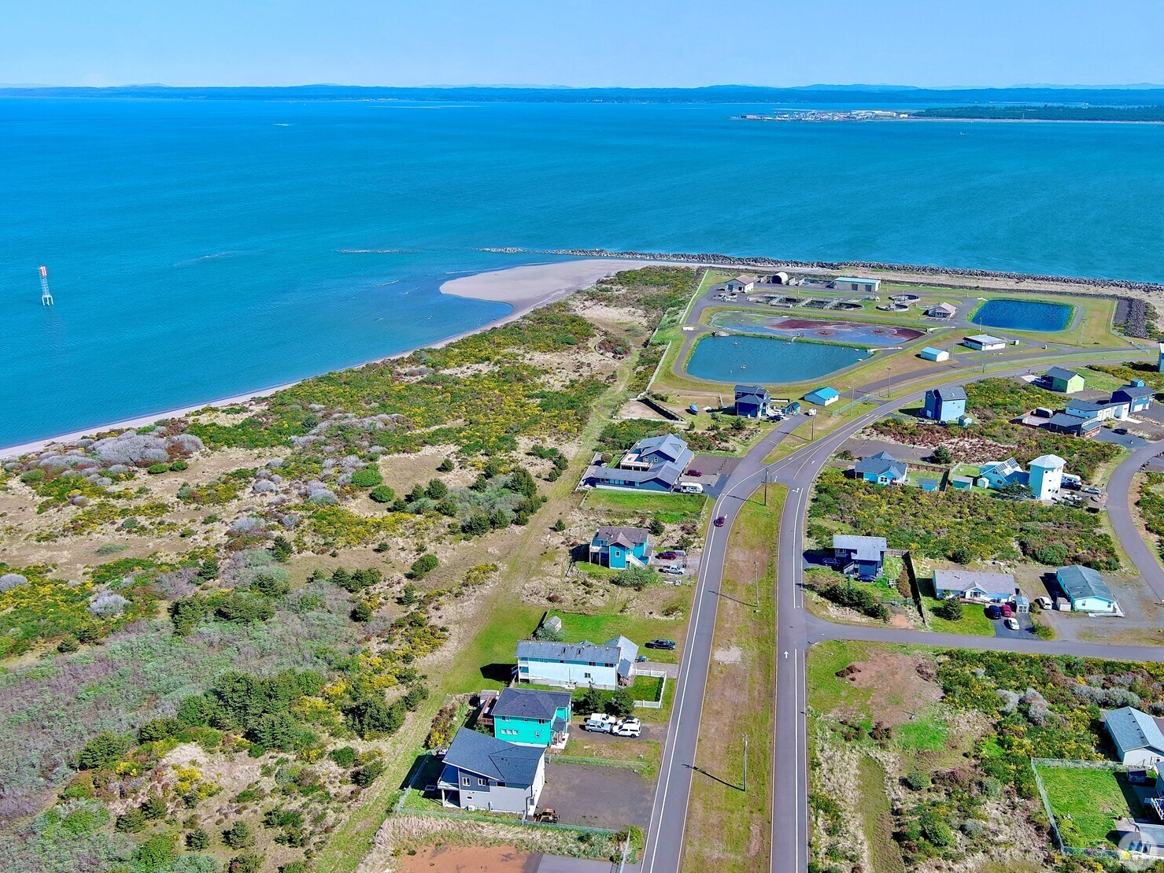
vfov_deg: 44.2
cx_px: 642
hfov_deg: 56.7
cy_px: 436
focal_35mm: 32
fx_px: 1076
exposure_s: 1/996
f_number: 2.8
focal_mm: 10.57
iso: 100
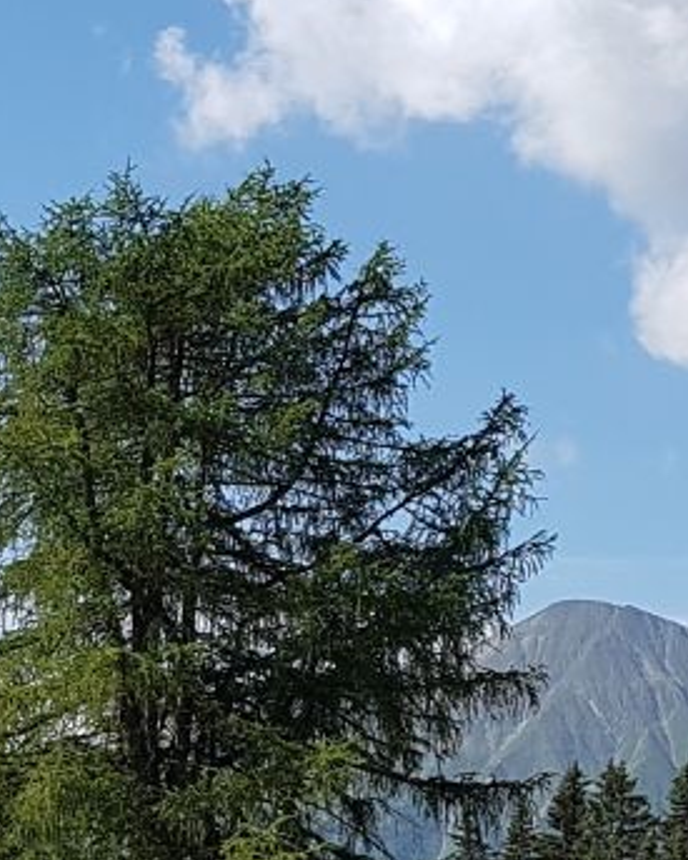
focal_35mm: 118
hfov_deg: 13.0
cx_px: 88
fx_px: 3005
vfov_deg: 15.8
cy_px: 960
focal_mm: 4.2
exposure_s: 1/2096
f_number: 1.7
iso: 50
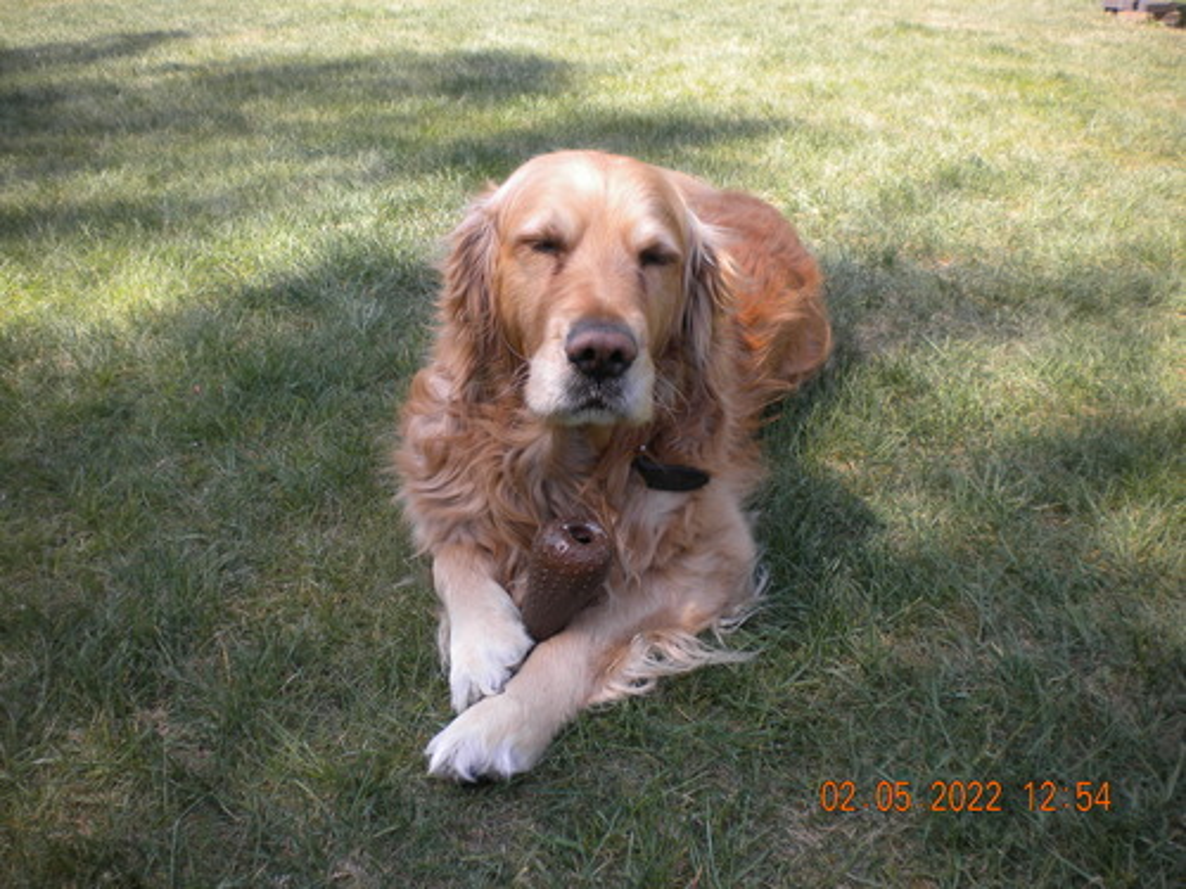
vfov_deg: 40.7
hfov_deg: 52.6
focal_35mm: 35
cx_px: 593
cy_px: 444
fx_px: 1199
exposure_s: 1/150
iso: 80
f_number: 4.6
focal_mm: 6.3
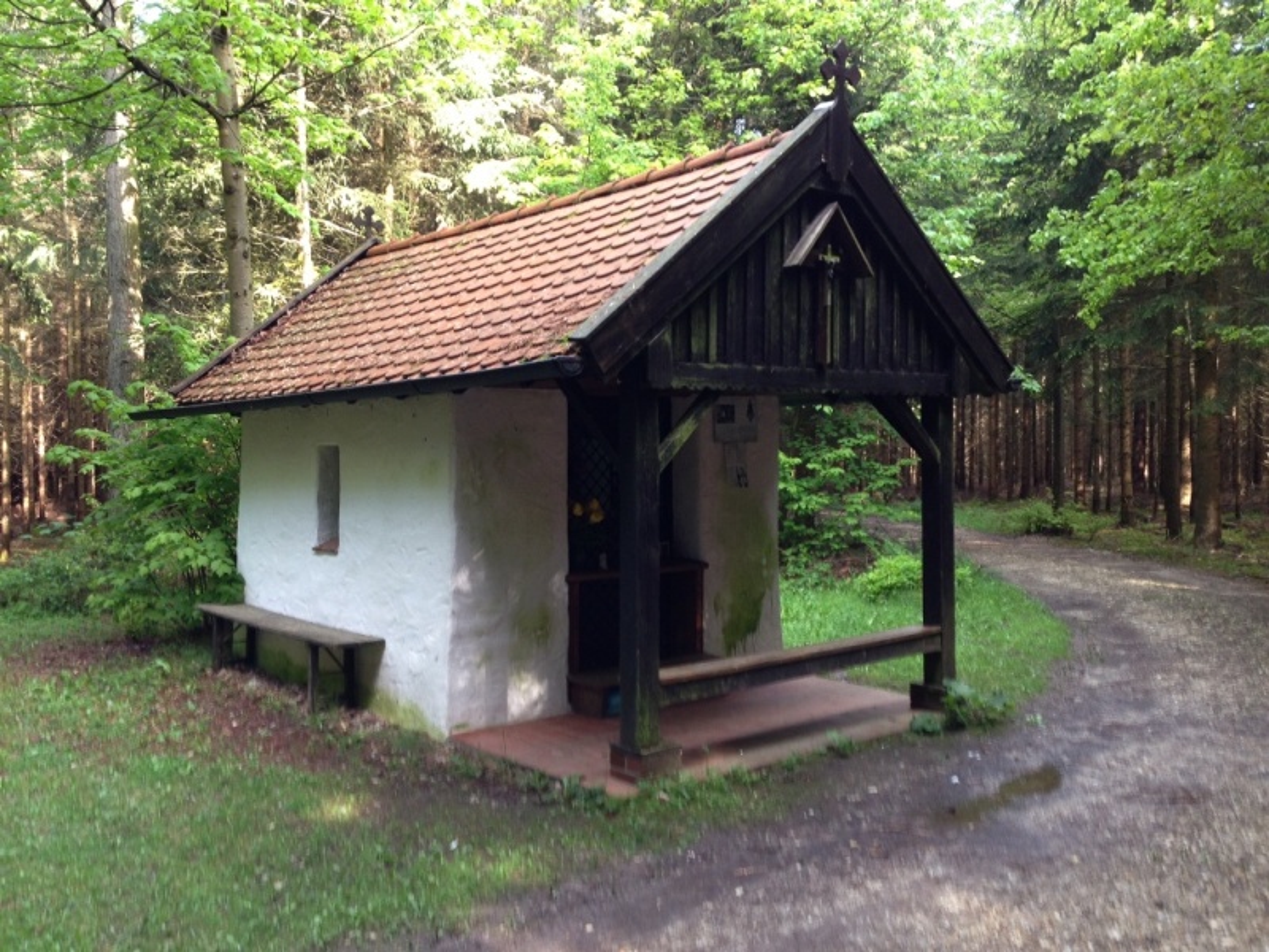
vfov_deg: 42.9
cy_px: 476
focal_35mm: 33
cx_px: 634
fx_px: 1210
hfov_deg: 55.4
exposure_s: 1/40
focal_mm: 4.13
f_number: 2.4
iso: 64
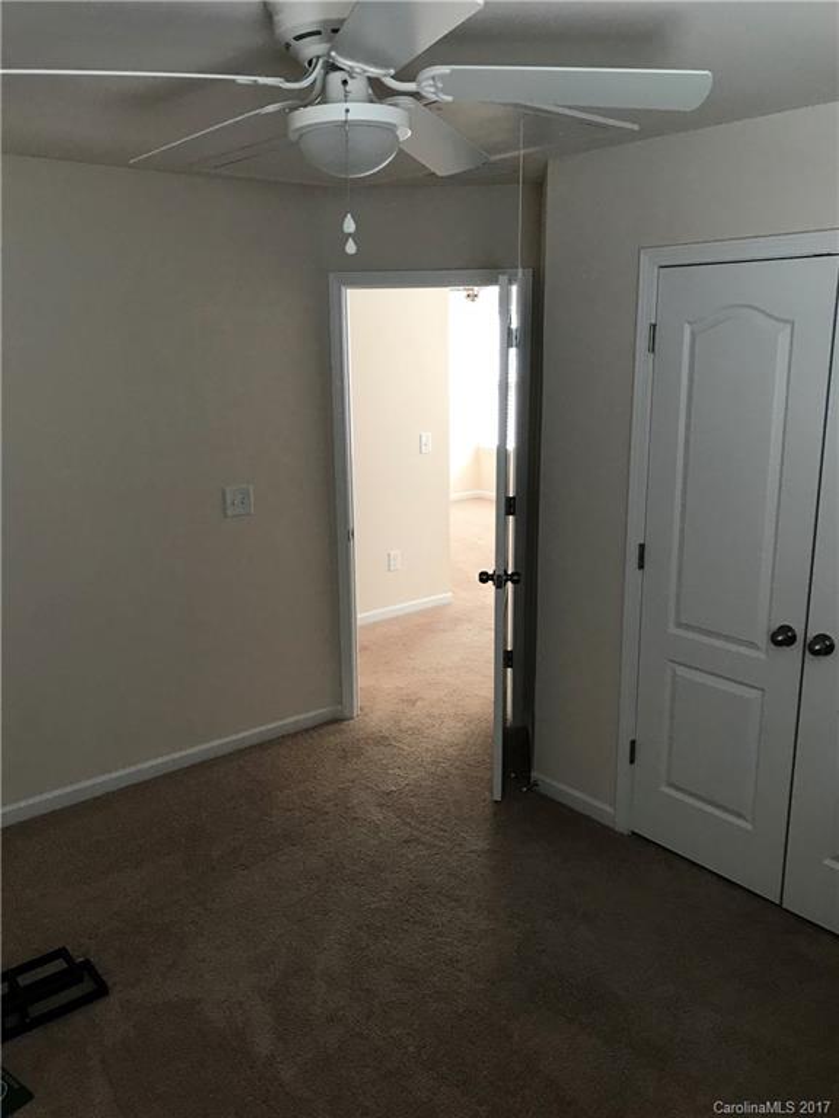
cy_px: 559
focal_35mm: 28
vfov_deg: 63.4
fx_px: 905
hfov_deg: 49.7
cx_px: 420
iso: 40
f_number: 1.8
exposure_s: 1/20
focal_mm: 3.99
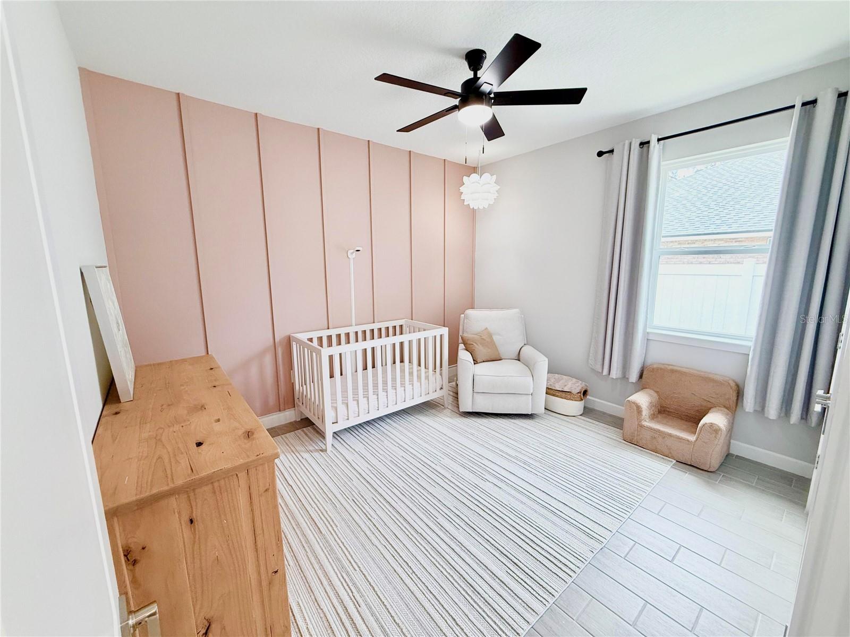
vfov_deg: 85.7
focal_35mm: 14
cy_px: 318
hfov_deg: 102.1
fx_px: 344
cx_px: 425
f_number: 2.2
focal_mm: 2.22
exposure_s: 1/120
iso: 160
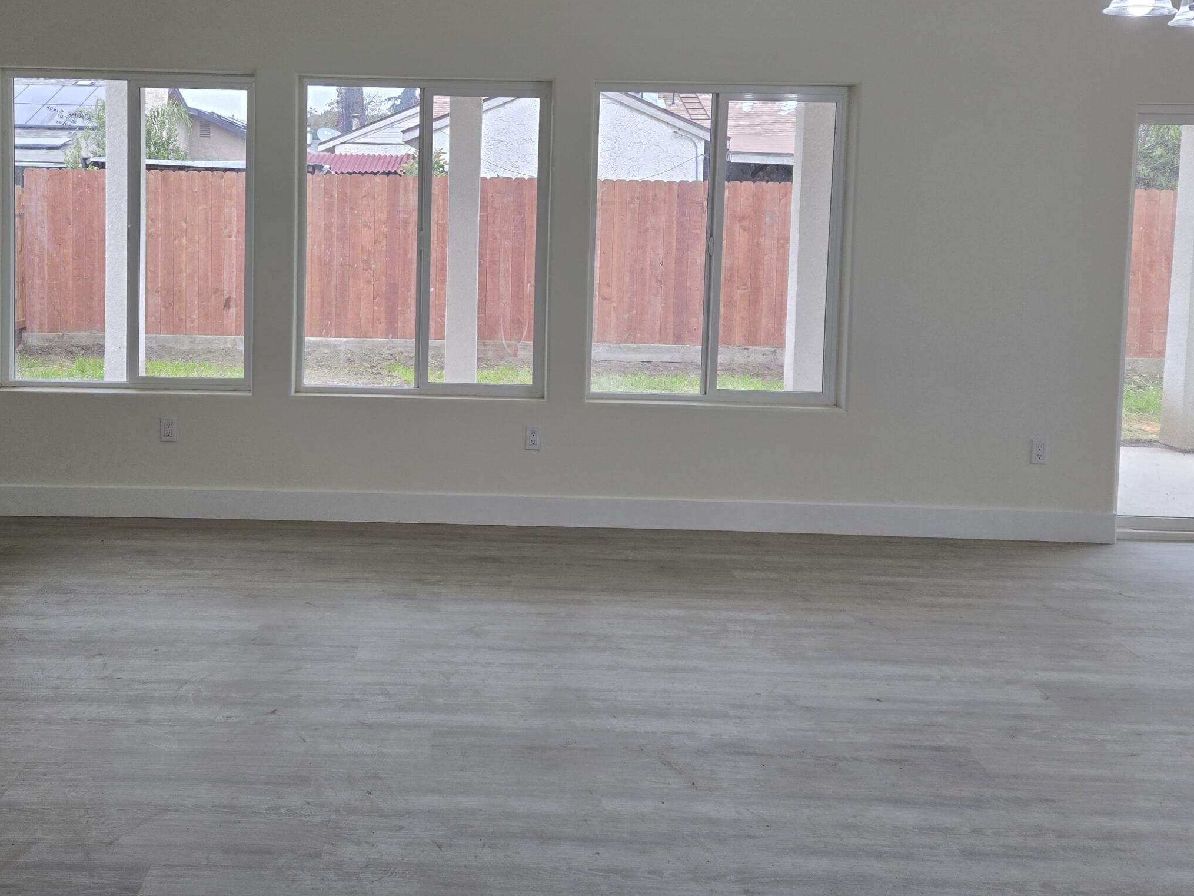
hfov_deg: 53.5
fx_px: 1173
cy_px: 278
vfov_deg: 41.1
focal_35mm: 34
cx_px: 463
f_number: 1.8
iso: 100
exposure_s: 1/120
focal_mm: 5.4
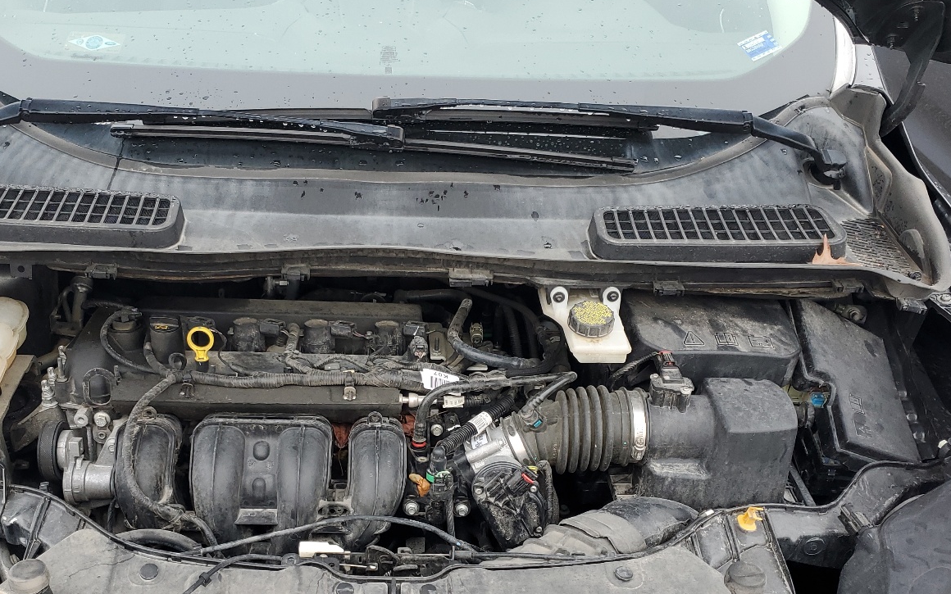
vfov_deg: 33.2
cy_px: 417
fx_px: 985
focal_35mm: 38
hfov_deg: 51.4
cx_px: 406
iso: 50
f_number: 1.5
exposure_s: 1/213
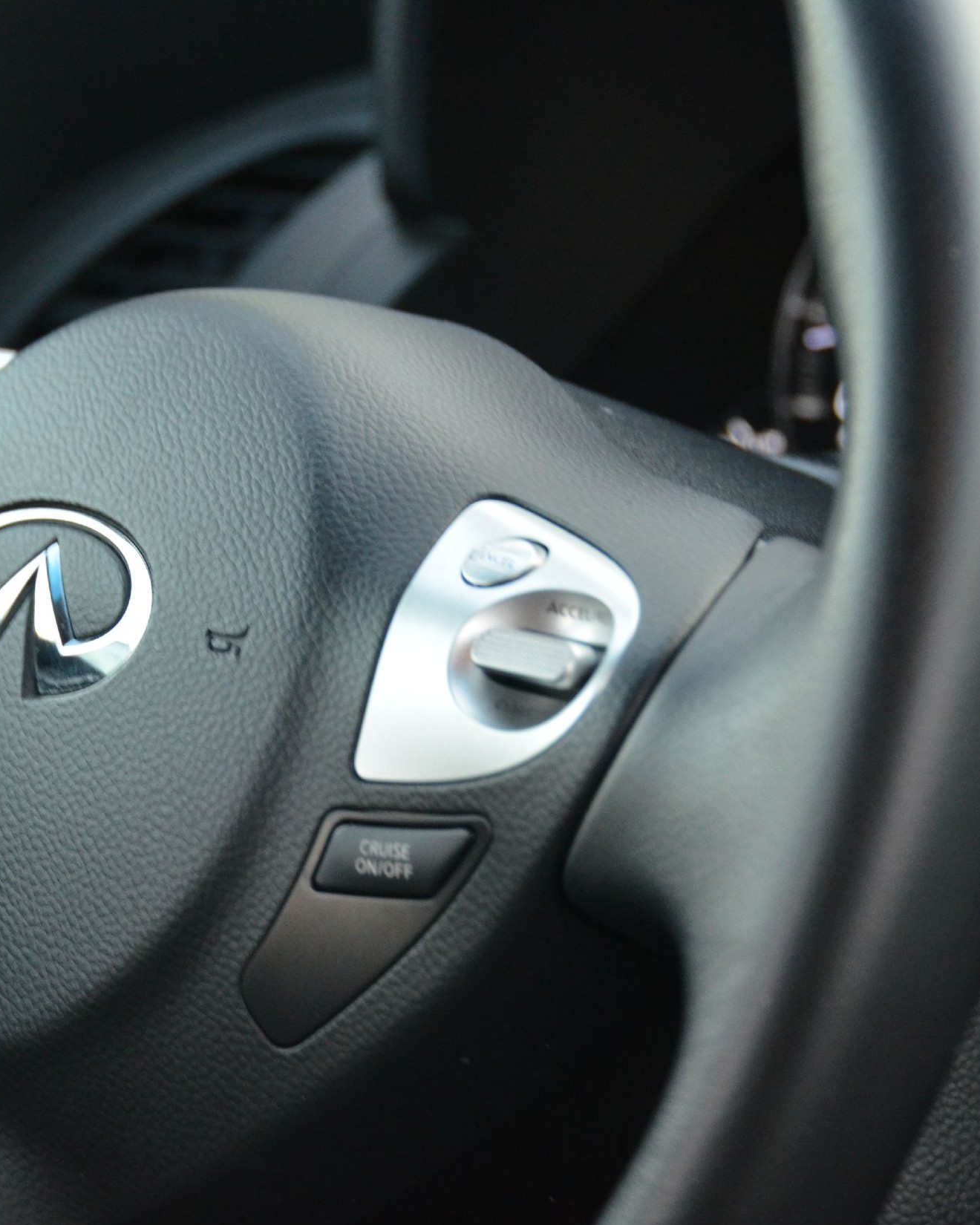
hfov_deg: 11.7
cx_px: 244
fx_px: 4786
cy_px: 614
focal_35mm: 132
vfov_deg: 14.6
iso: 1600
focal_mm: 62
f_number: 4.8
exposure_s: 1/100
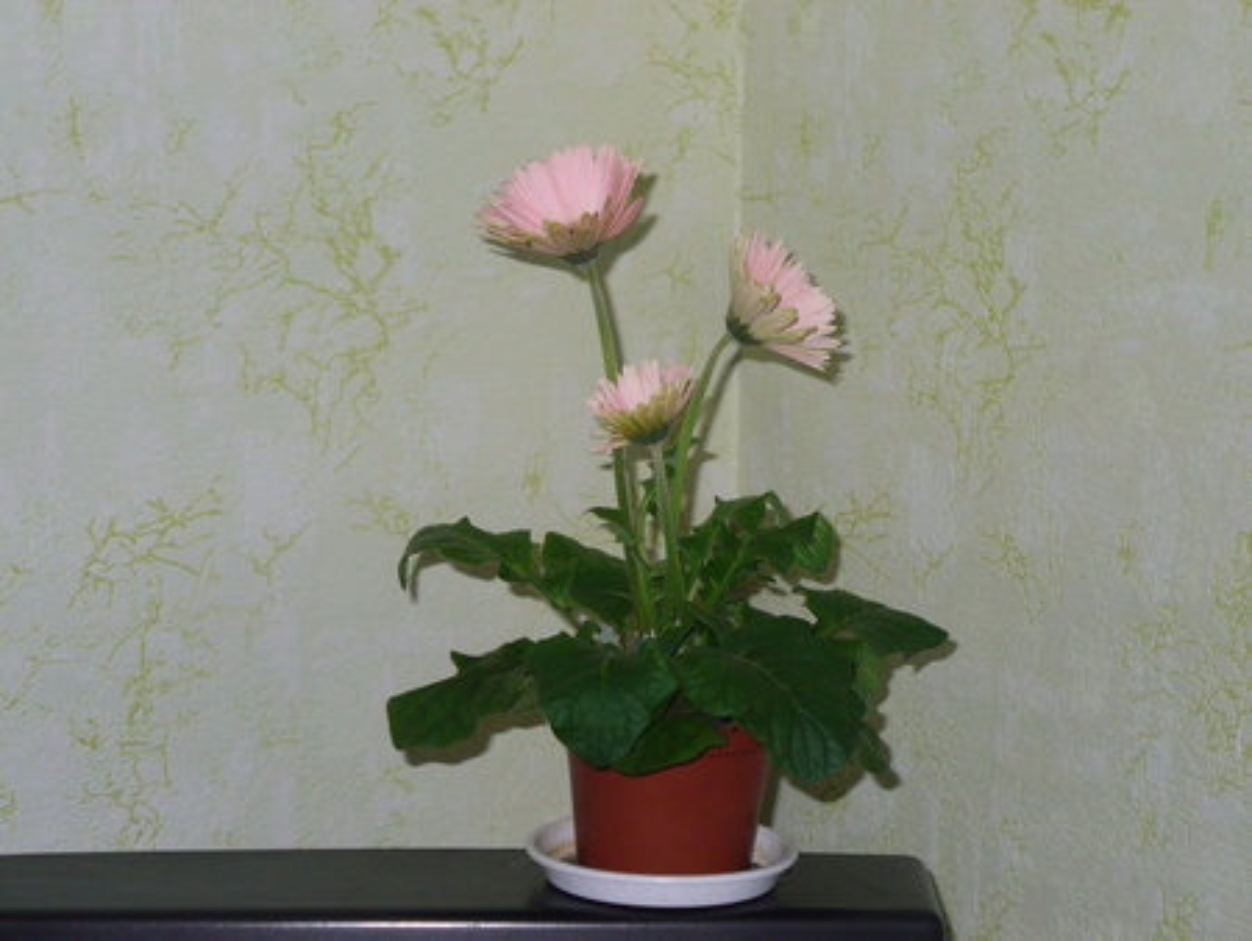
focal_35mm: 111
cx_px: 626
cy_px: 470
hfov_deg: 17.7
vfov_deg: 13.4
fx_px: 4017
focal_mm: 18.3
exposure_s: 1/60
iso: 150
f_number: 3.6
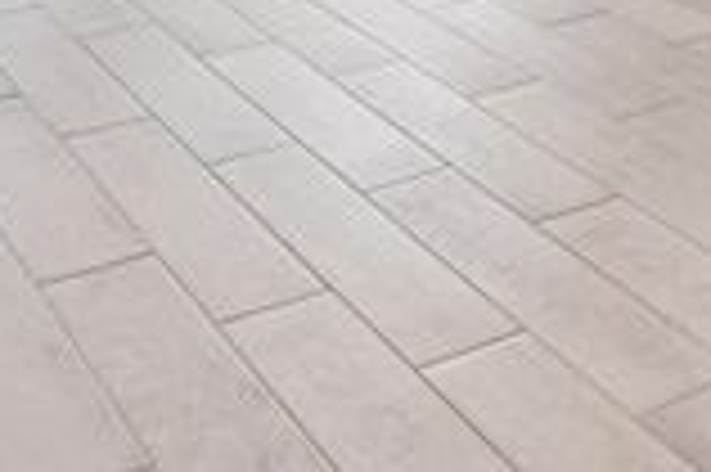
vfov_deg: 15.6
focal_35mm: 68
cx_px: 436
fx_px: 1343
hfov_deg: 29.6
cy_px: -492
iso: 500
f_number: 9
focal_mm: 11
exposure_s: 1/80
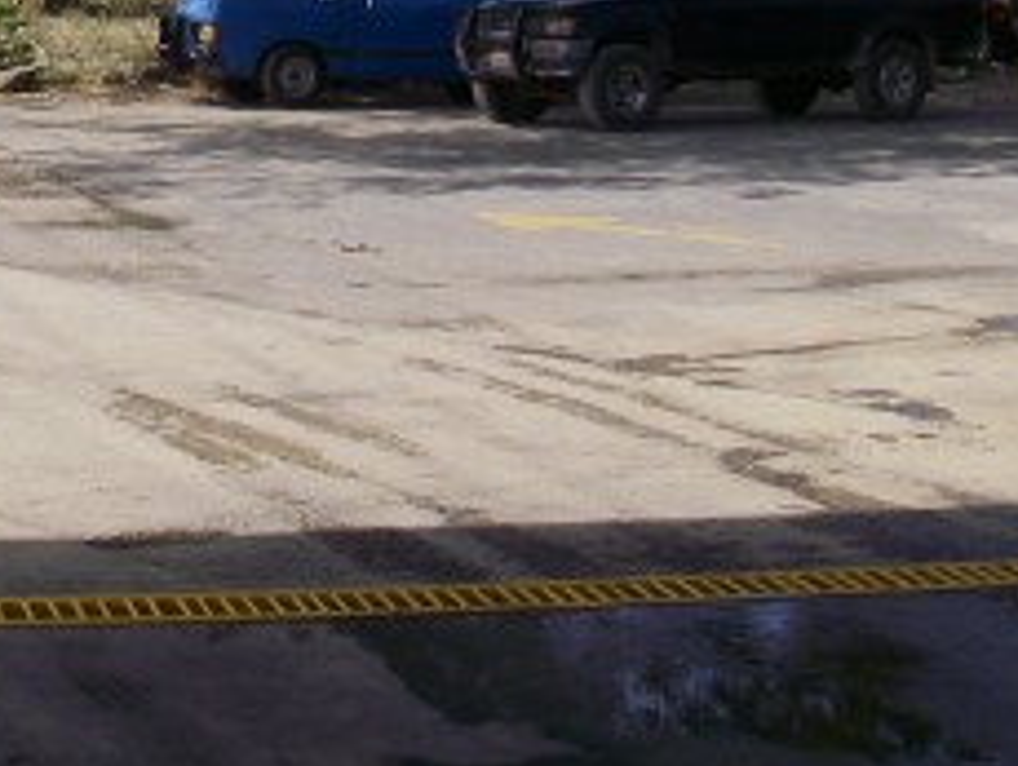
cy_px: -35
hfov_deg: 19.2
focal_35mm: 99
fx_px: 2914
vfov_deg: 14.7
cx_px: -9
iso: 64
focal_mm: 6.3
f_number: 6.6
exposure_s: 1/200
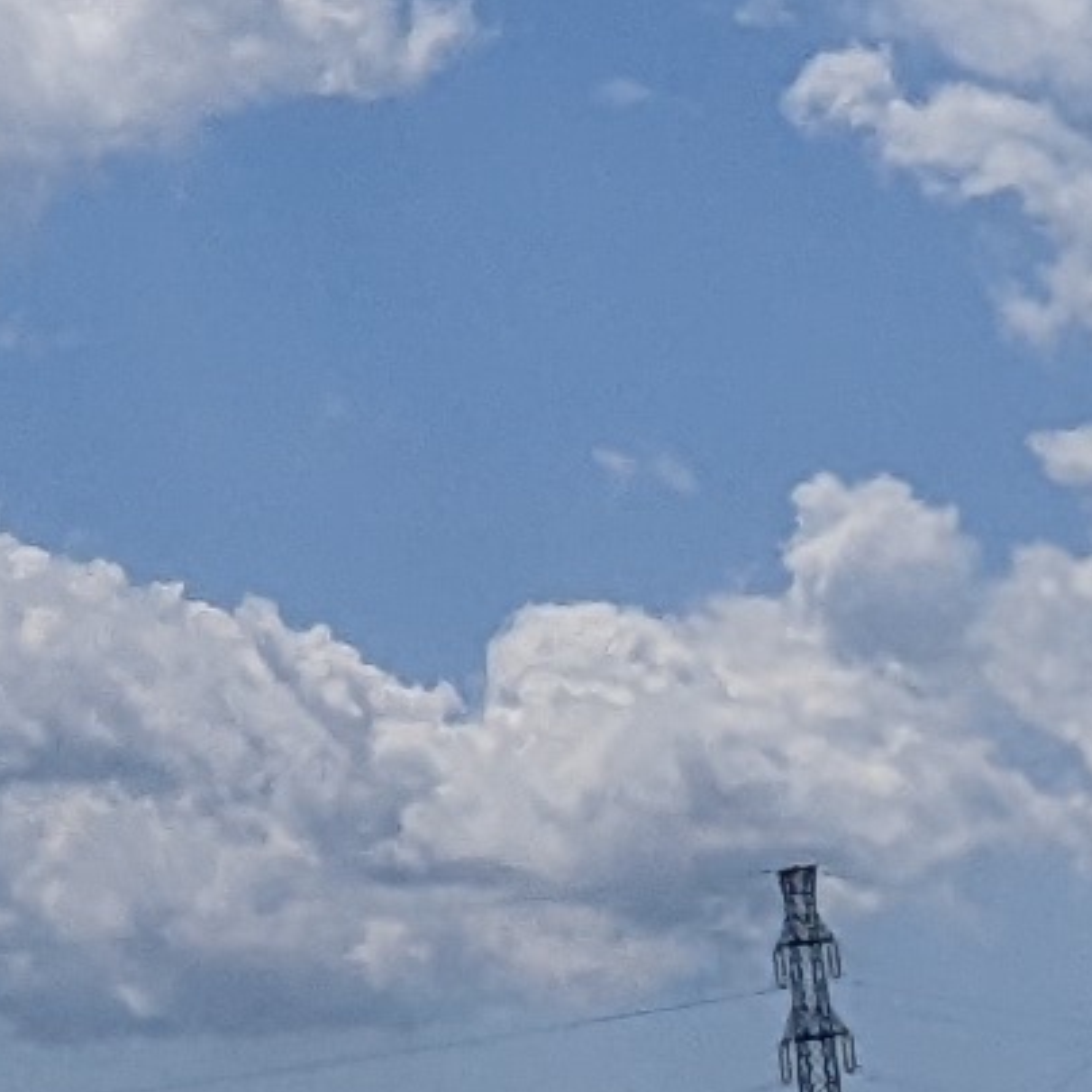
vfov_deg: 6.9
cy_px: -1584
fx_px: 8494
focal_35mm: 238
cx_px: -1787
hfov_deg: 6.8
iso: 91
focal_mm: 4.38
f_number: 1.73
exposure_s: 1/23256
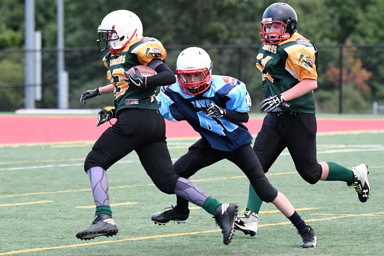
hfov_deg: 11.0
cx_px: 192
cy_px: 128
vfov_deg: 7.3
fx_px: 2000
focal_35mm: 188
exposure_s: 1/1000
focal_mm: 125
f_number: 2.8
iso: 5600
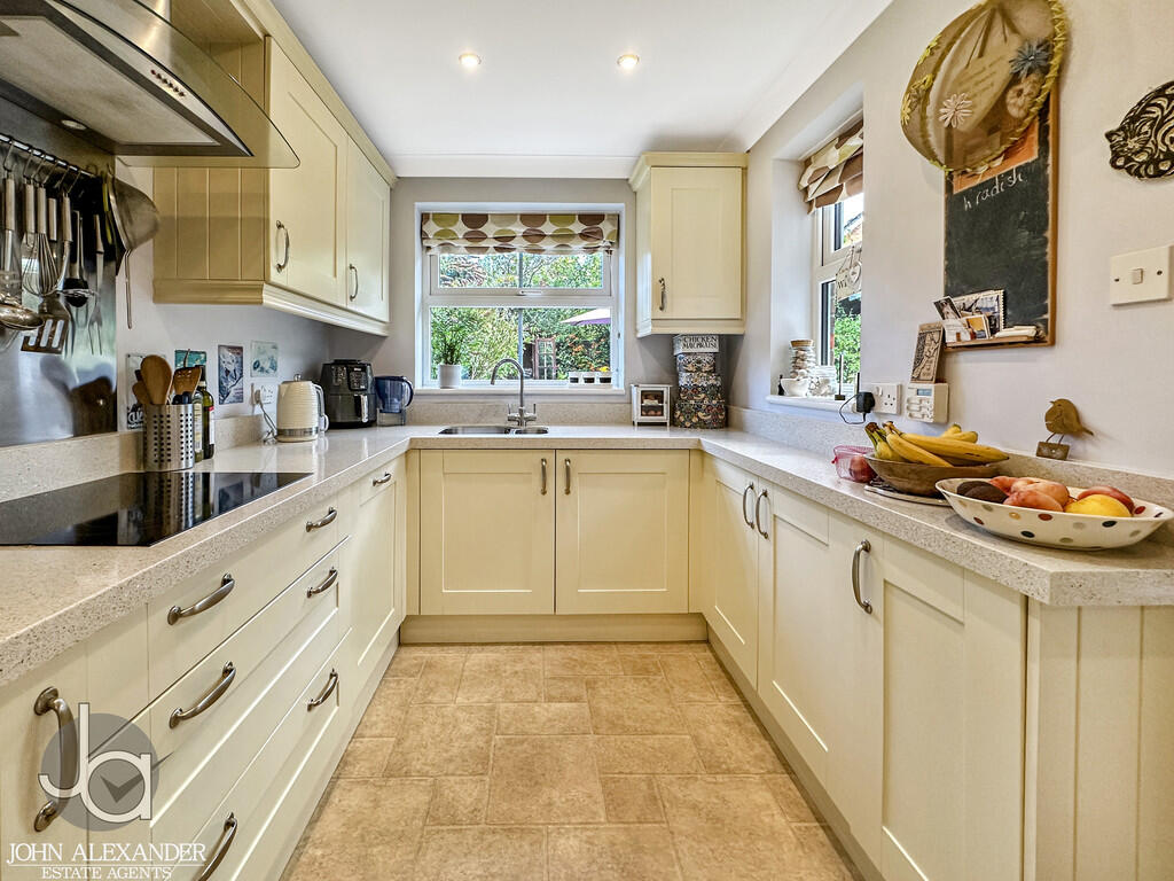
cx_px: 587
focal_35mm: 14
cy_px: 440
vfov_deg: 85.7
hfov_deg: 102.1
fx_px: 475
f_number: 2.2
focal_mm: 2.22
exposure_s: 1/100
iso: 200
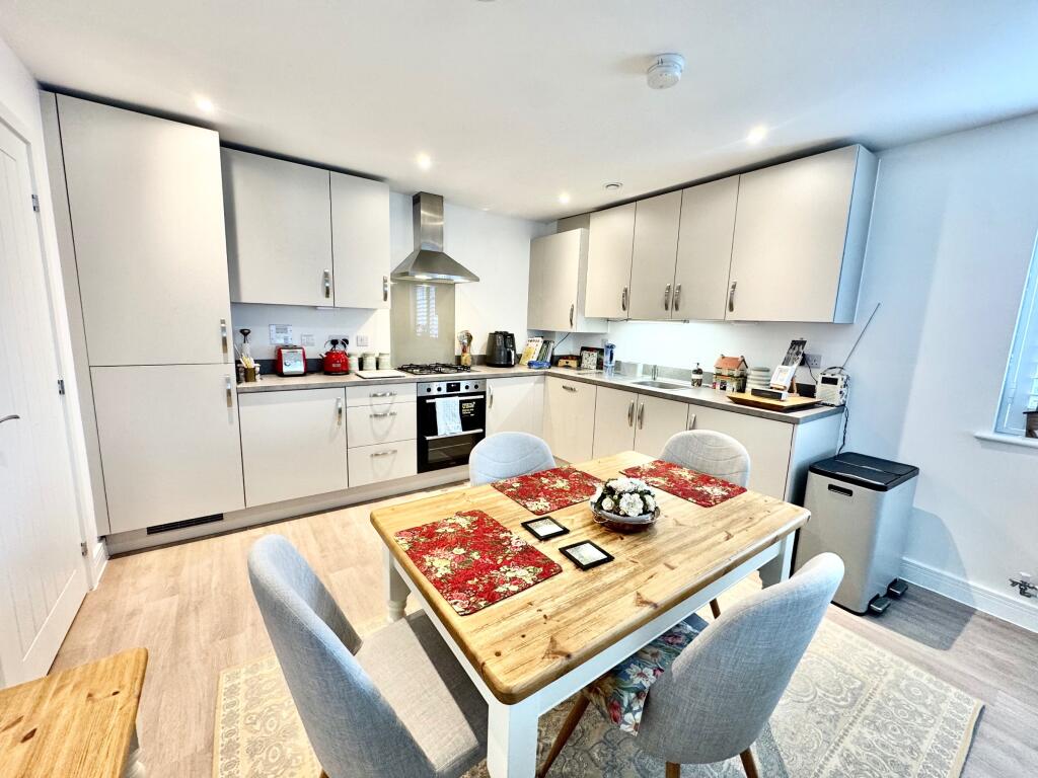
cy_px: 389
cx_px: 519
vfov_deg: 85.7
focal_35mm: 14
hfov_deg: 102.1
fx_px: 420
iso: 160
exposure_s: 1/50
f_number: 2.2
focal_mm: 2.22
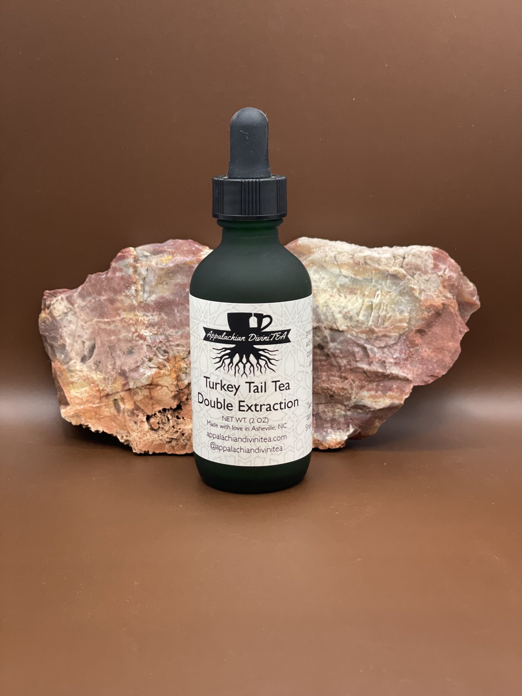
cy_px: 348
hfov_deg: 28.0
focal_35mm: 52
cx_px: 261
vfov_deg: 36.8
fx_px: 1046
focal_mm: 6
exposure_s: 1/40
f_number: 2
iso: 320
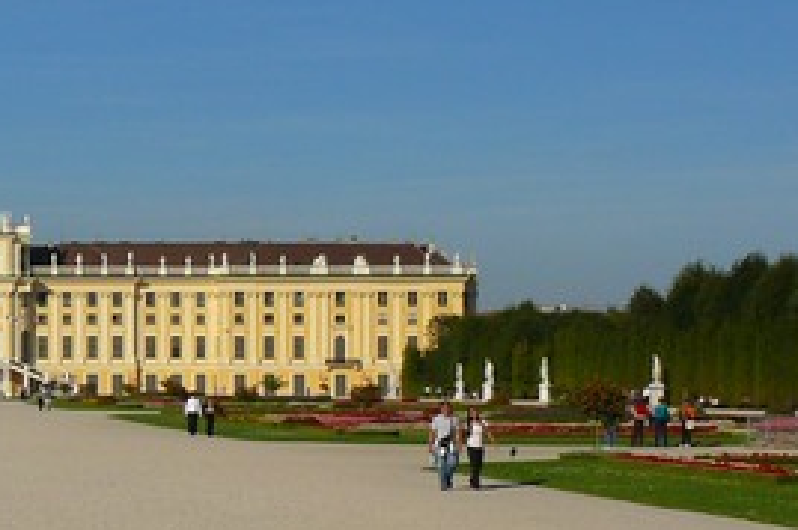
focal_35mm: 102
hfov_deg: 18.9
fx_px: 2258
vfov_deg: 13.3
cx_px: -158
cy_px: 479
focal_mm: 7.4
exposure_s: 1/320
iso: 100
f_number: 5.6
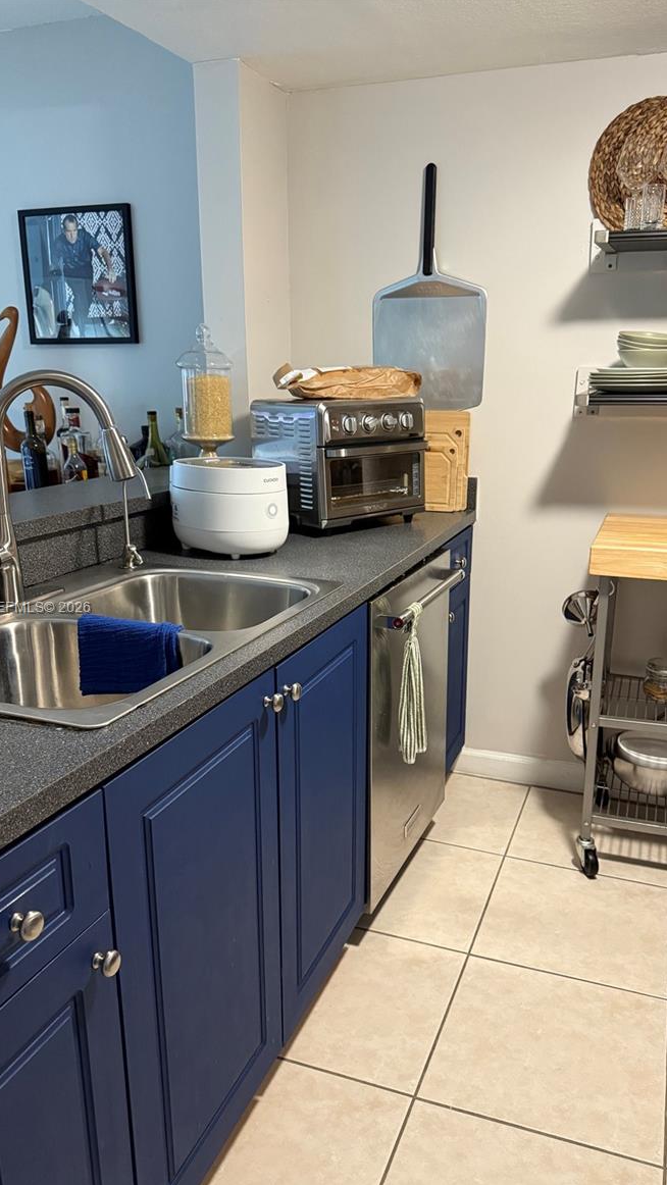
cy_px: 609
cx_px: 361
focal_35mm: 27
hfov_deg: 42.9
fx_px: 849
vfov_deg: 69.8
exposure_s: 1/60
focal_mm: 6.76
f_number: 1.78
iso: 500
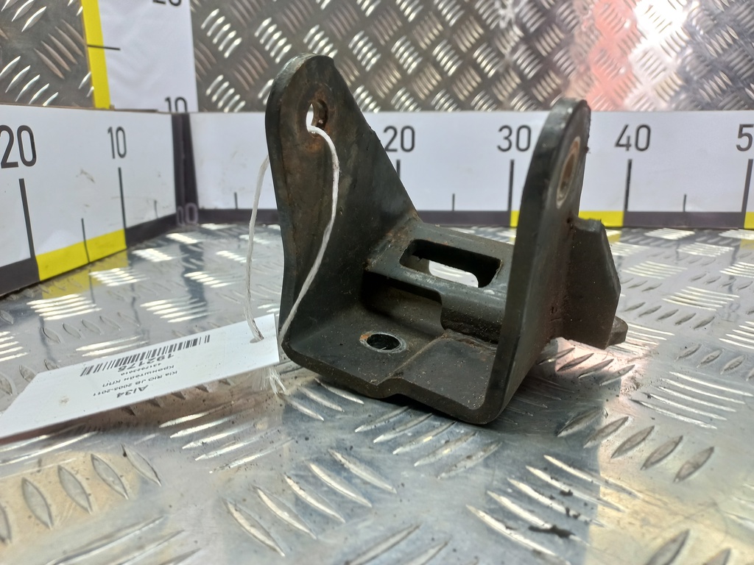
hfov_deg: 69.4
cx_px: 377
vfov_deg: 54.9
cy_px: 282
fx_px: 545
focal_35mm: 25
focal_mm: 4.6
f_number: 1.8
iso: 80
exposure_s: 1/50
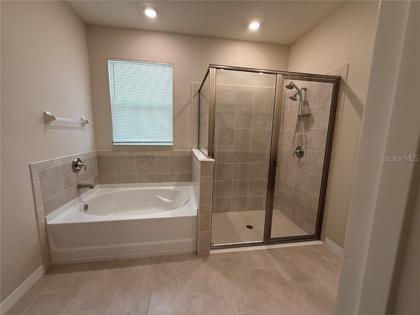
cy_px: 158
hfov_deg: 102.1
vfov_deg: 85.7
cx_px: 210
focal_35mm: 14
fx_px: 170
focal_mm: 2.22
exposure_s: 1/120
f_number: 2.2
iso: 250
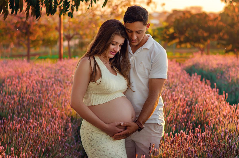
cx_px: 120
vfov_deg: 18.1
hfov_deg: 27.0
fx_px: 497
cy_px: 79
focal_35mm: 75
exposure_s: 1/250
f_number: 2.4
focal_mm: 50
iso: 100
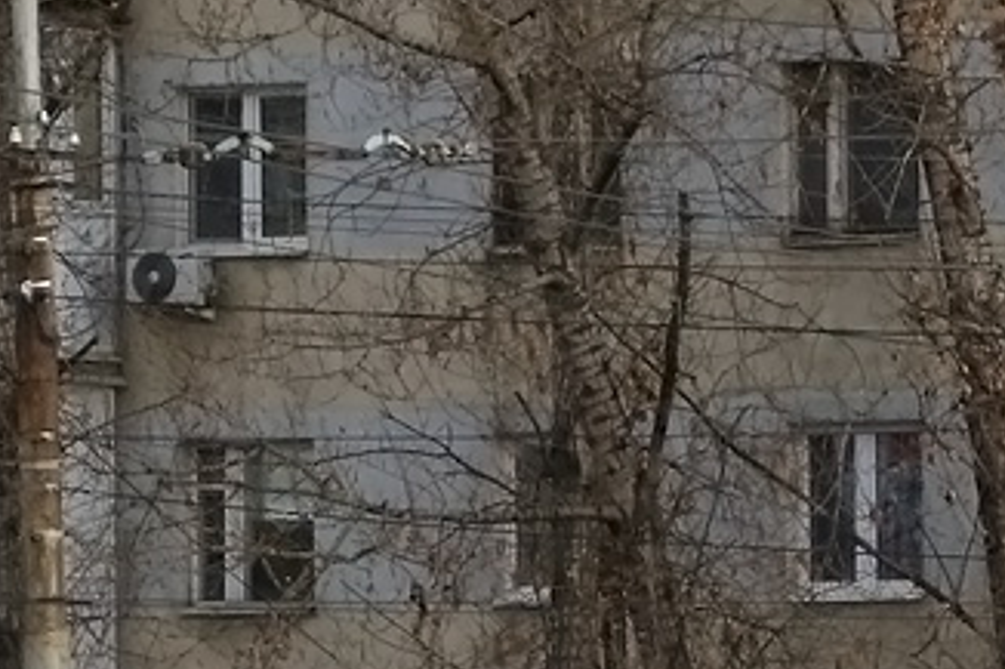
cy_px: 789
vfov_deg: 3.7
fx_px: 10268
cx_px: 336
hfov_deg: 5.6
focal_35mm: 368
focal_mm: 37.1
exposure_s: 1/500
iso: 320
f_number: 4.9
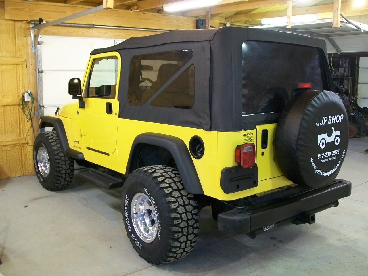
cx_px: 184
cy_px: 138
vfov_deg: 39.7
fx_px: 383
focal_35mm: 36
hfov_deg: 51.4
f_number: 2.7
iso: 160
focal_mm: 6
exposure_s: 1/13
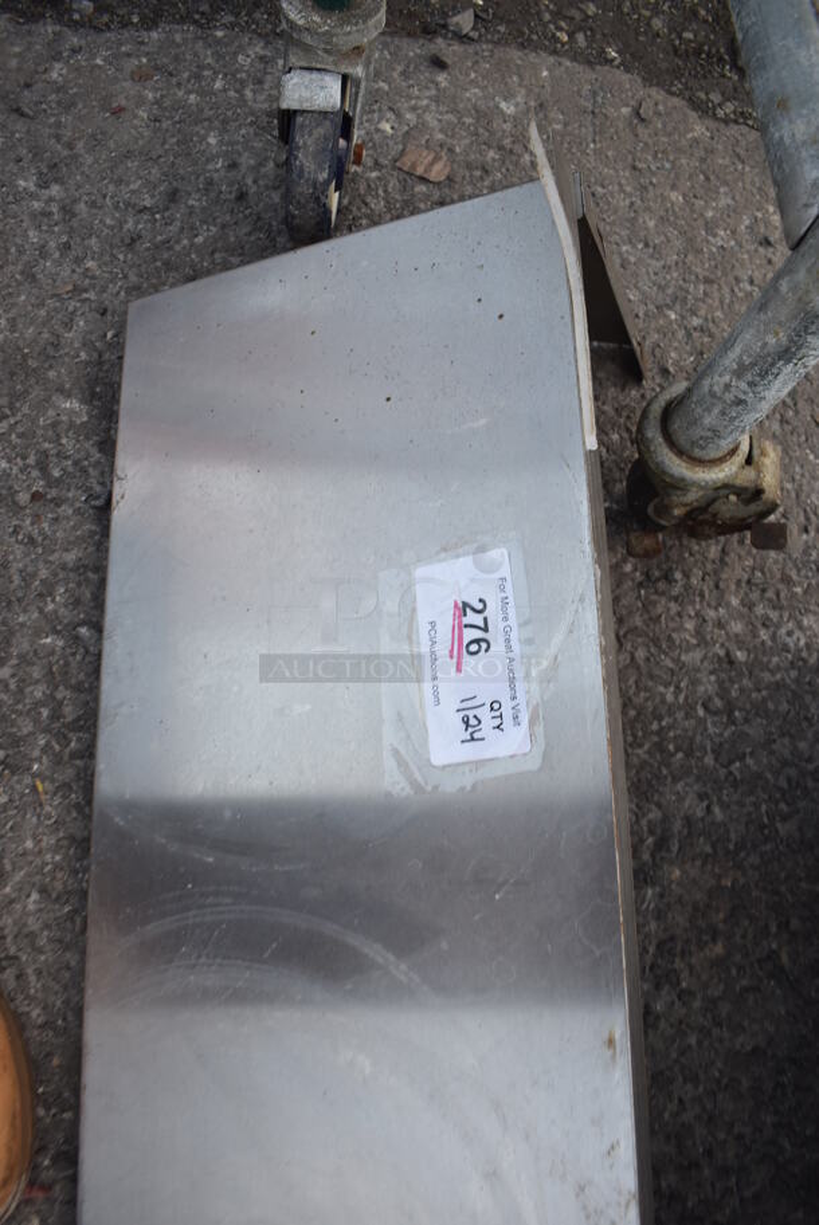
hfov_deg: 48.0
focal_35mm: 27
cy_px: 612
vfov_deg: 67.3
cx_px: 410
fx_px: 920
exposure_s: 1/125
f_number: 5.6
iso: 400
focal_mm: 18
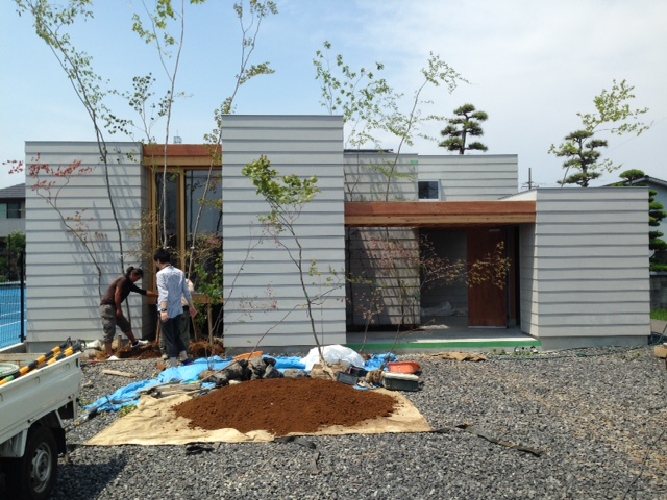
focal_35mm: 33
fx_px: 636
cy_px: 250
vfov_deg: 42.9
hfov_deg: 55.4
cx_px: 334
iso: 50
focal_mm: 4.12
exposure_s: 1/1938
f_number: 2.4
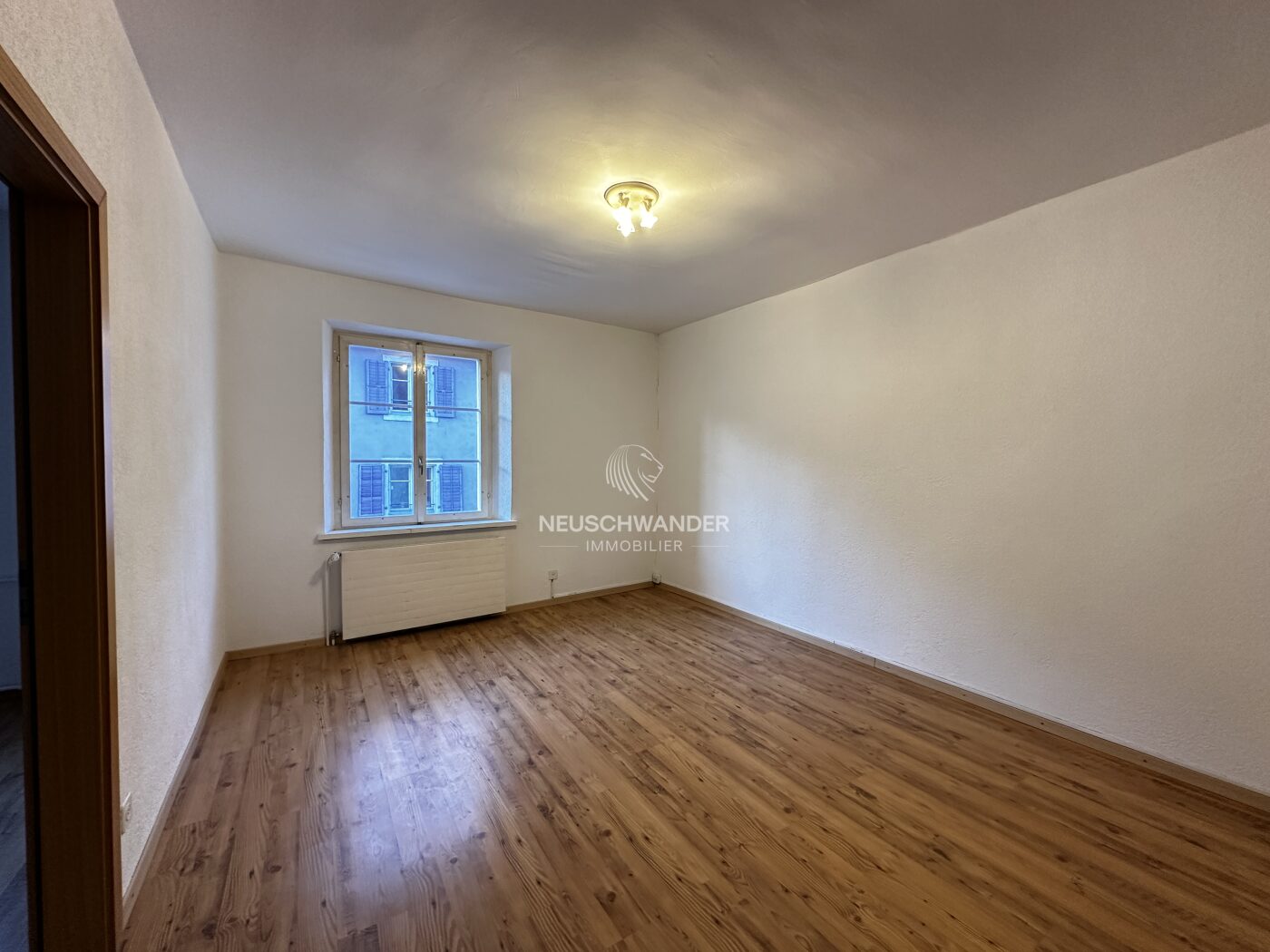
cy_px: 476
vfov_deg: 85.7
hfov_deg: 102.1
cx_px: 635
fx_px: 514
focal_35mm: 14
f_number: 2.2
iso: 320
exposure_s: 1/50
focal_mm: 2.22
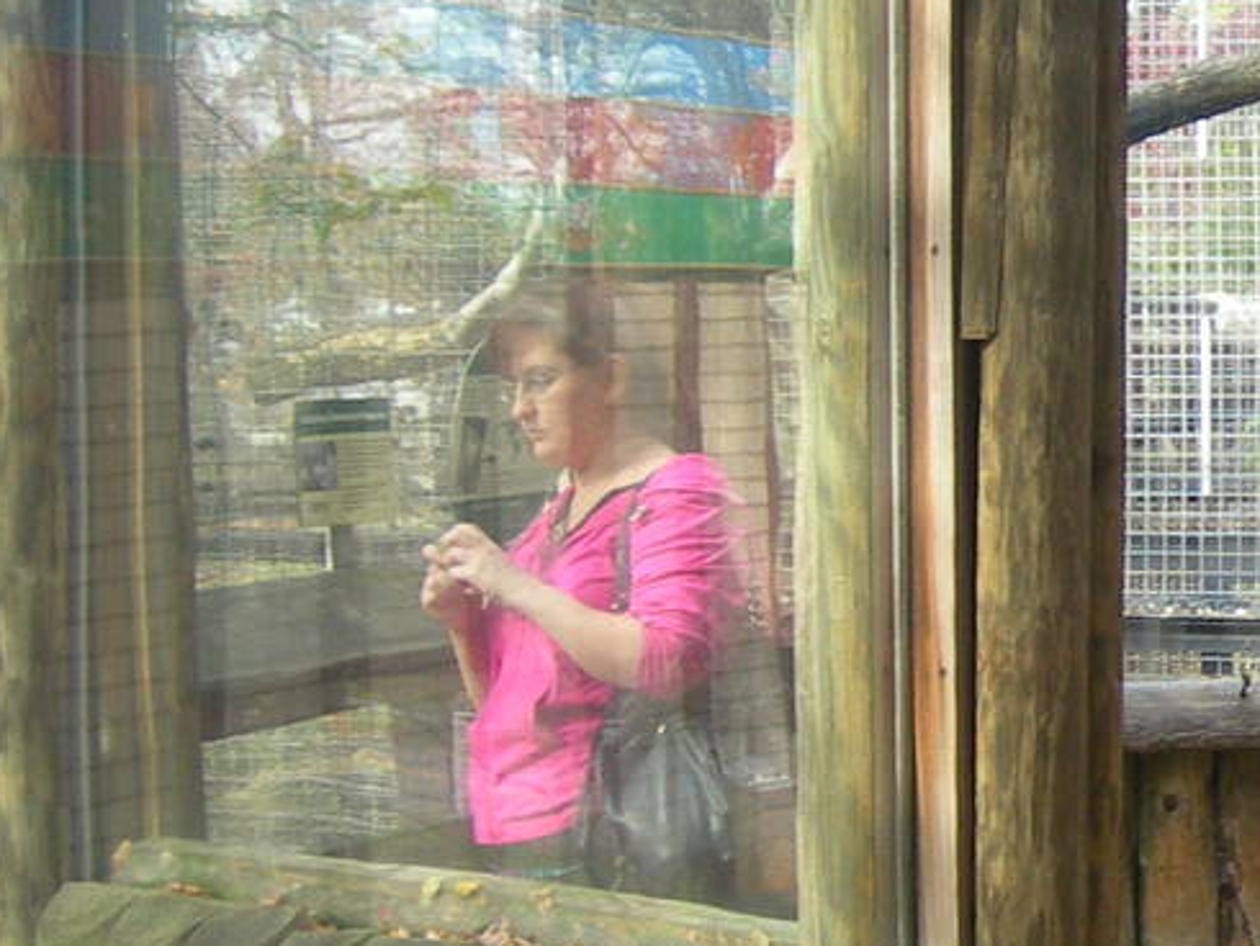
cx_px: 1736
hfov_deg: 15.0
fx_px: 4516
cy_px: 527
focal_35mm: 124
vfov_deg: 12.0
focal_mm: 7.8
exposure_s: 1/67.7
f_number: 2.8
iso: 50
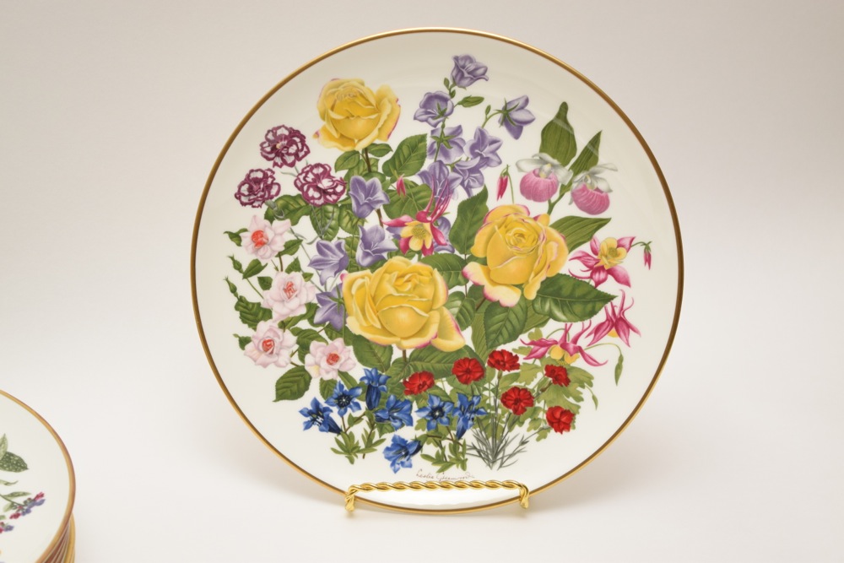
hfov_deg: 24.6
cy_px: 282
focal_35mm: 82
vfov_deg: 16.6
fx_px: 1934
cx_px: 422
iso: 800
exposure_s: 1/200
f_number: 5.6
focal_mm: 55
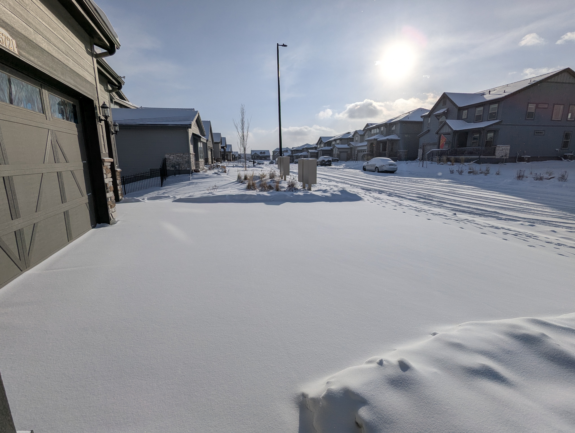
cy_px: 216
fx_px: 266
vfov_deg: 78.2
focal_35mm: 16
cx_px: 288
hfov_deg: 94.4
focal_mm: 2.35
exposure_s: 1/10309
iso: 56
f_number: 2.2
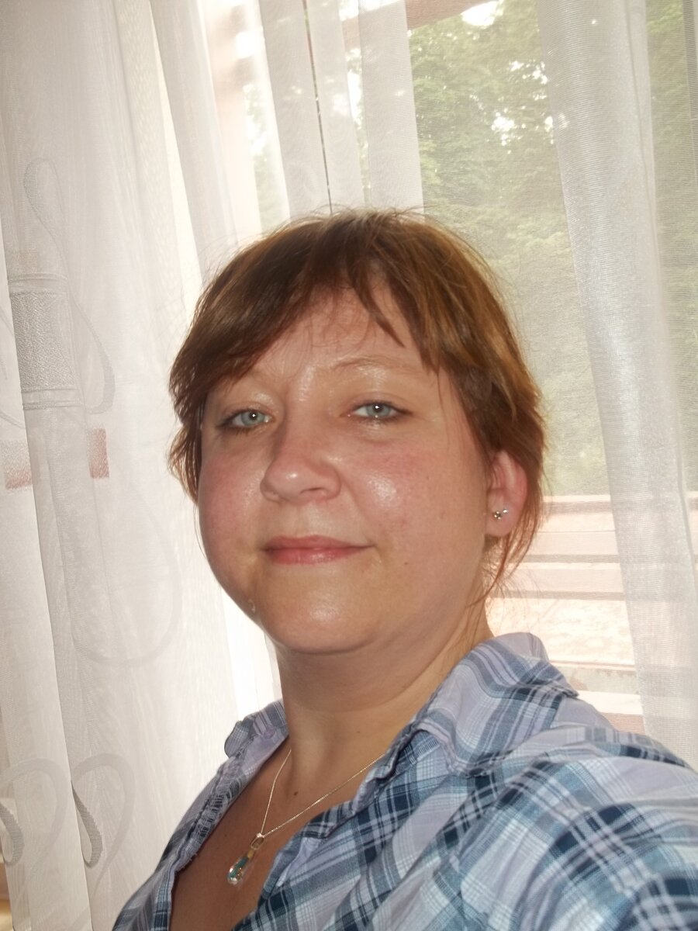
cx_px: 349
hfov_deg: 42.9
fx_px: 887
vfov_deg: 55.4
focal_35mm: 33
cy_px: 466
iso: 64
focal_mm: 5.9
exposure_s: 1/50
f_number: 3.3
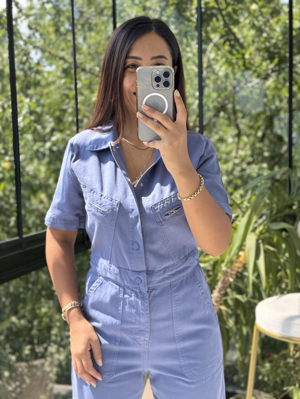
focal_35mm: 48
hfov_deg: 30.3
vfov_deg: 39.7
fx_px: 555
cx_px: 150
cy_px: 200
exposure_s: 1/275
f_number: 1.78
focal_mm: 6.76
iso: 64
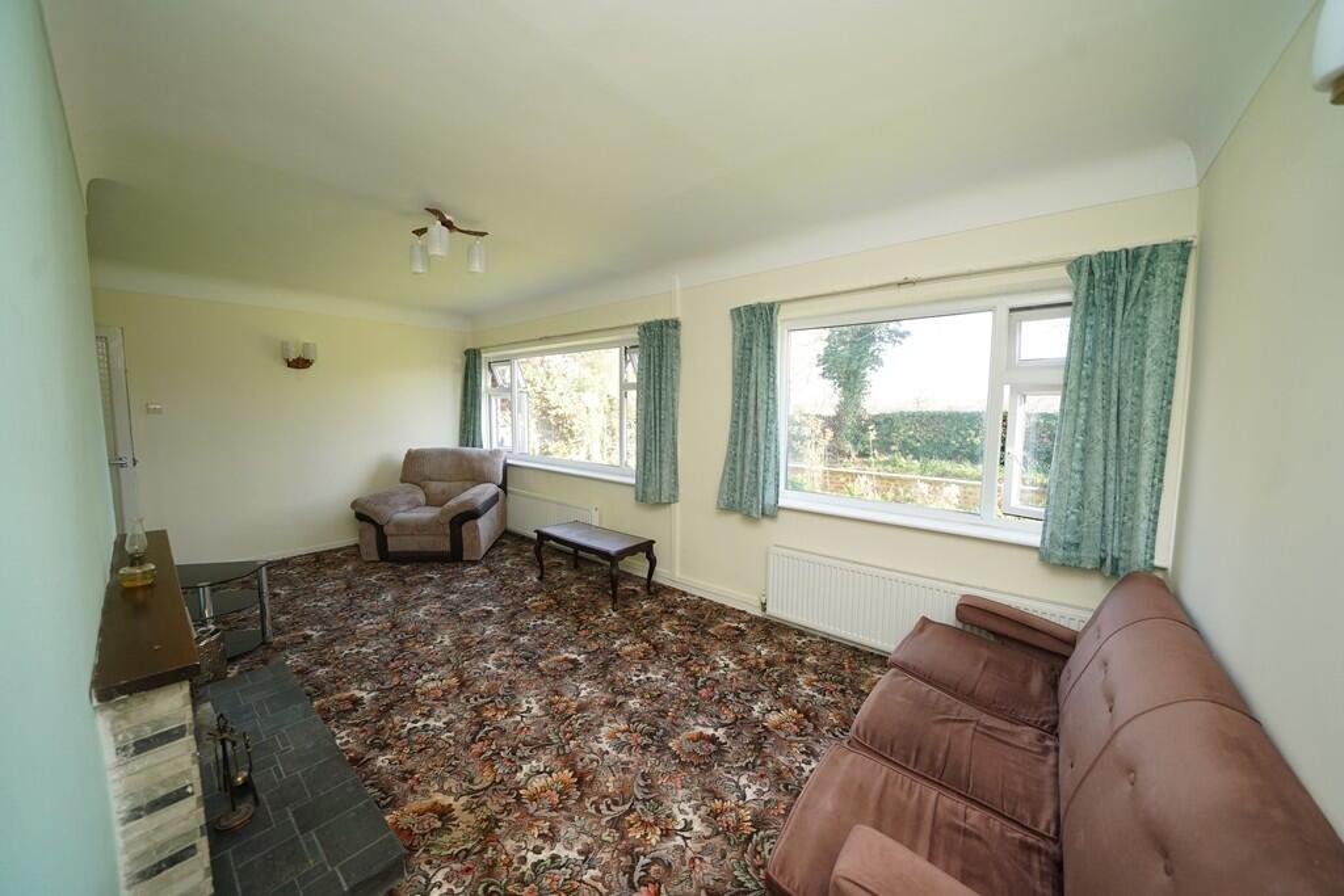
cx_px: 672
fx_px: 448
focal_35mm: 12
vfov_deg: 90.0
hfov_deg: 112.6
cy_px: 448
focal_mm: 12
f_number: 4
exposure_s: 1/160
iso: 640
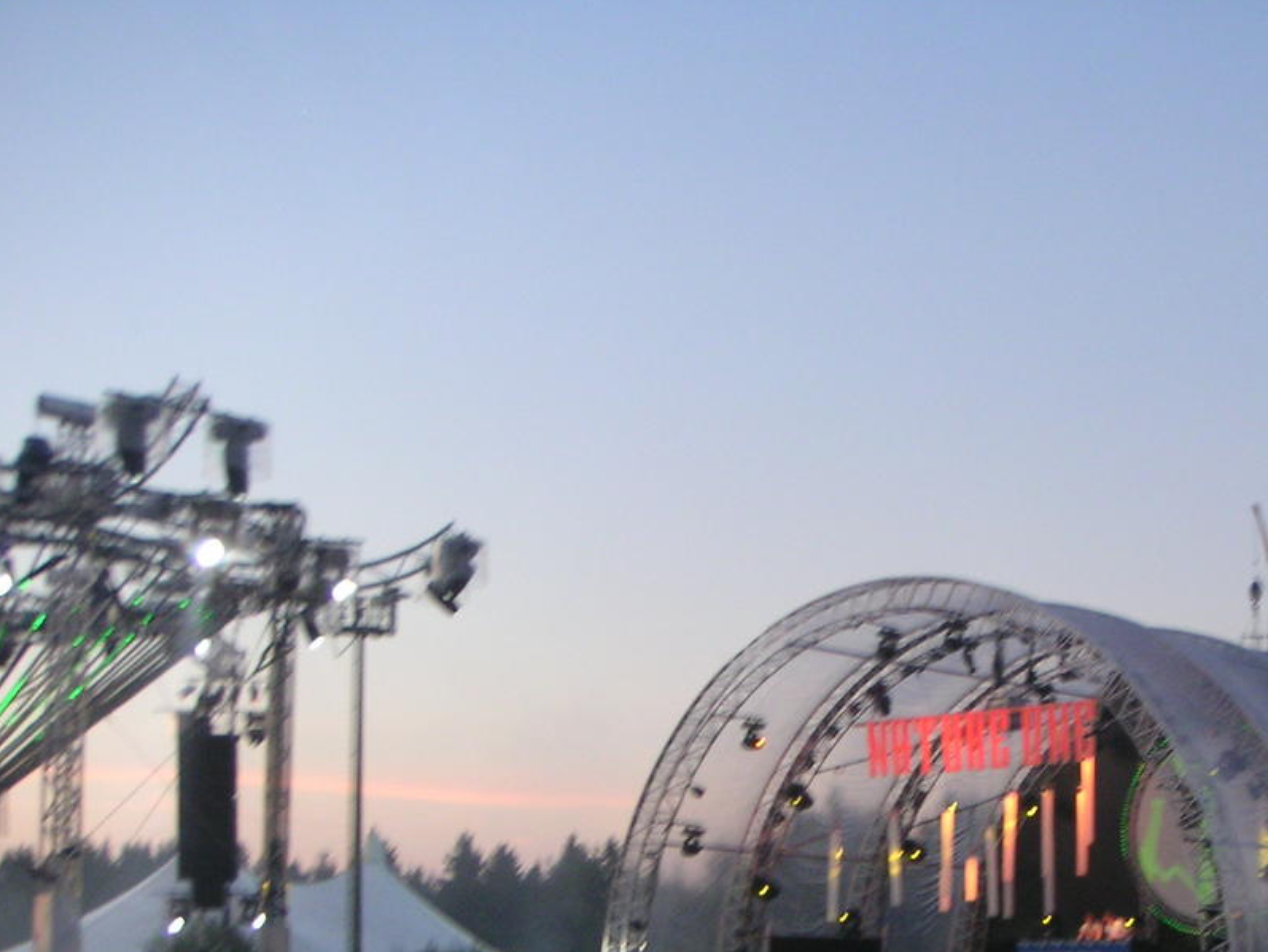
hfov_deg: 31.3
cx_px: 886
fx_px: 2235
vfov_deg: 23.7
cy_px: 737
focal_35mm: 61
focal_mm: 6
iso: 100
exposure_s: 1/45
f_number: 2.8
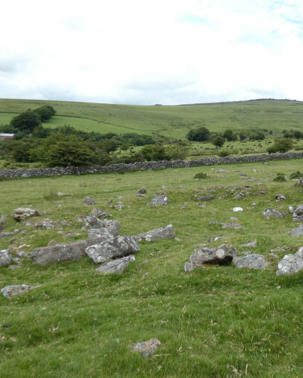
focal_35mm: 37
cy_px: 190
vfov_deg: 49.1
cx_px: 211
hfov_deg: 39.5
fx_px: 414
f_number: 3.2
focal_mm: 5
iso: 80
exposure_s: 1/640
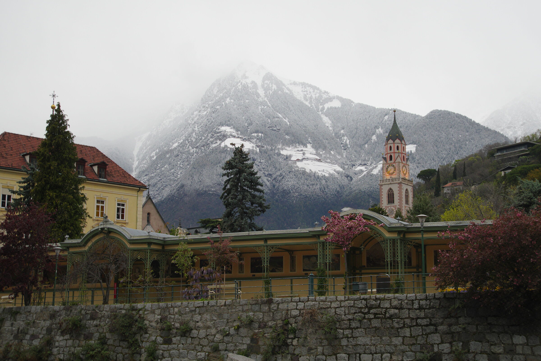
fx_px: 781
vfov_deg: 26.0
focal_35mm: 52
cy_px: 180
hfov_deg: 38.2
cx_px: 270
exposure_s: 1/20
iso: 400
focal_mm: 34
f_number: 6.3
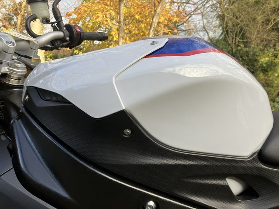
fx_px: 226
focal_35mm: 28
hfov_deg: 63.4
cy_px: 104
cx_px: 140
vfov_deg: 49.7
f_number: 1.8
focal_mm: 3.99
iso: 32
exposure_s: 1/318
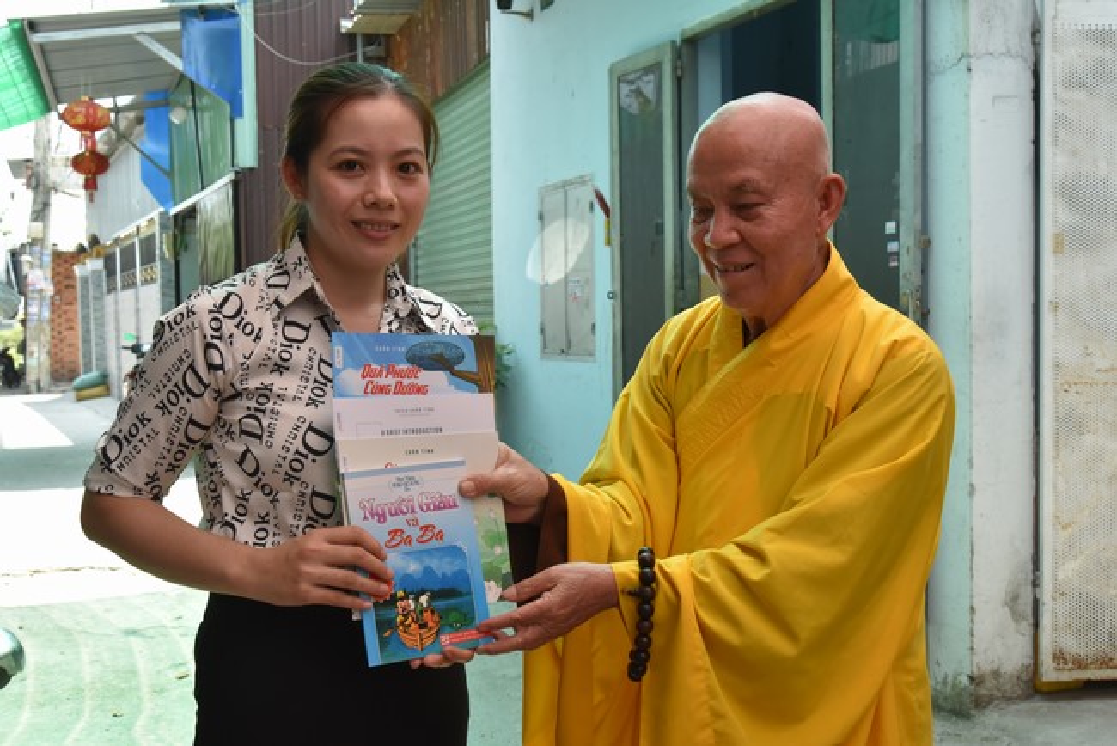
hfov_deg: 44.5
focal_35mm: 44
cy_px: 373
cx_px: 558
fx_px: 1366
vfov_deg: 30.5
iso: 1600
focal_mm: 44
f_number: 9
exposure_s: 1/320
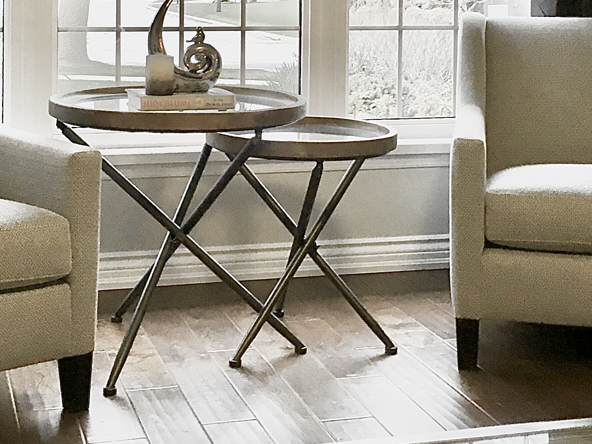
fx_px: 1129
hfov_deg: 29.3
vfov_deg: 21.5
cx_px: 235
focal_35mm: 66
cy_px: 1
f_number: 2.2
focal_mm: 4.15
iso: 64
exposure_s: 1/30
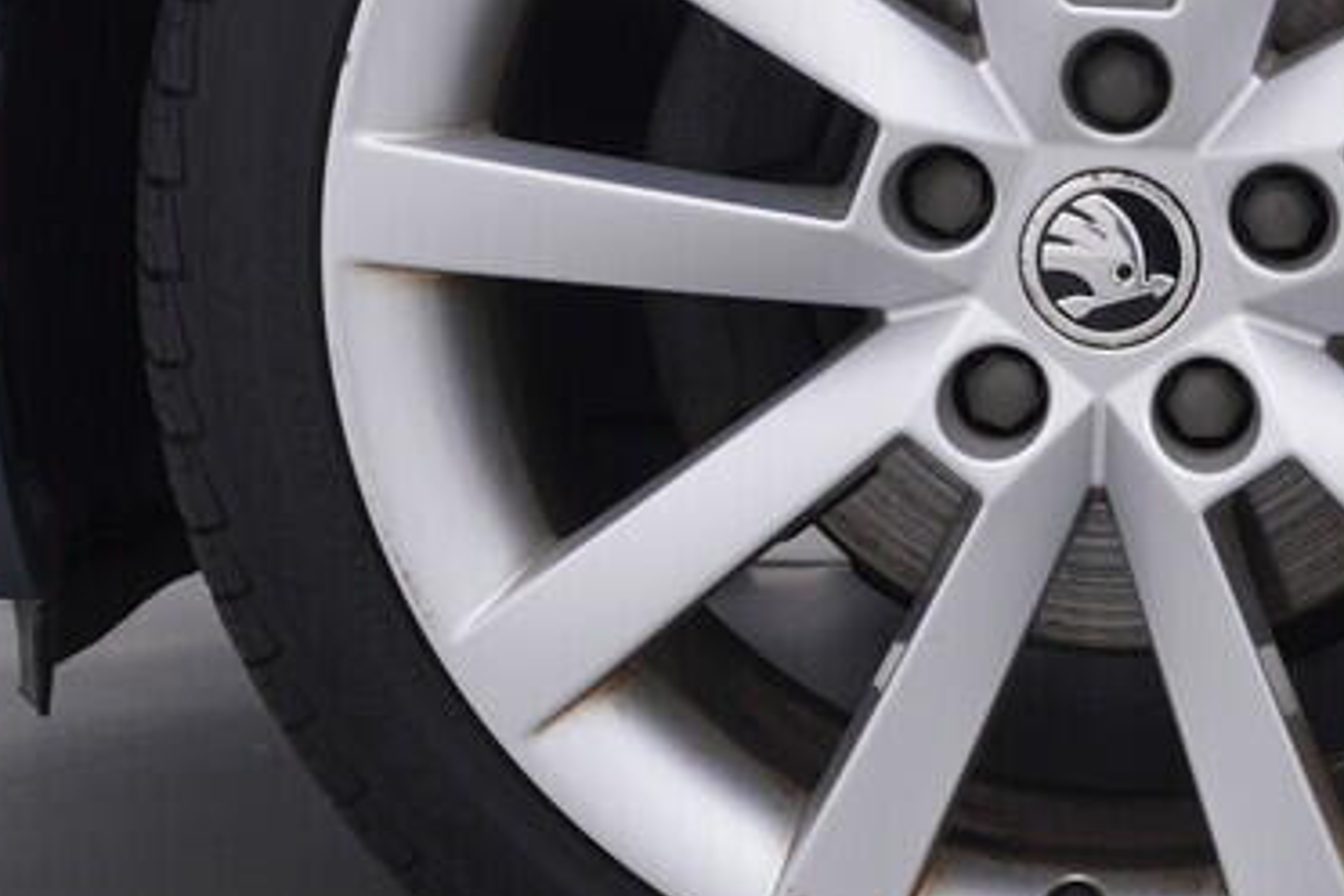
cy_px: 157
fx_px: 3696
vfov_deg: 13.7
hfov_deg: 20.3
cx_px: 1163
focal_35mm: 99
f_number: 4
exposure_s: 1/80
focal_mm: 24
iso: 125
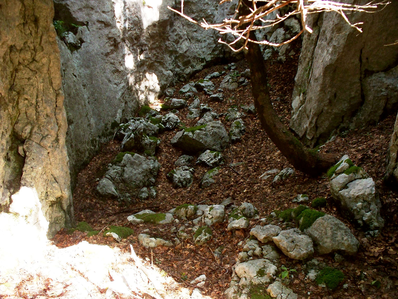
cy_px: 150
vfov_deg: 39.7
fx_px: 414
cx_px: 199
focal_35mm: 36
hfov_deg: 51.4
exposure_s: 1/60
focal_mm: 7.54
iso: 200
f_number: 2.8
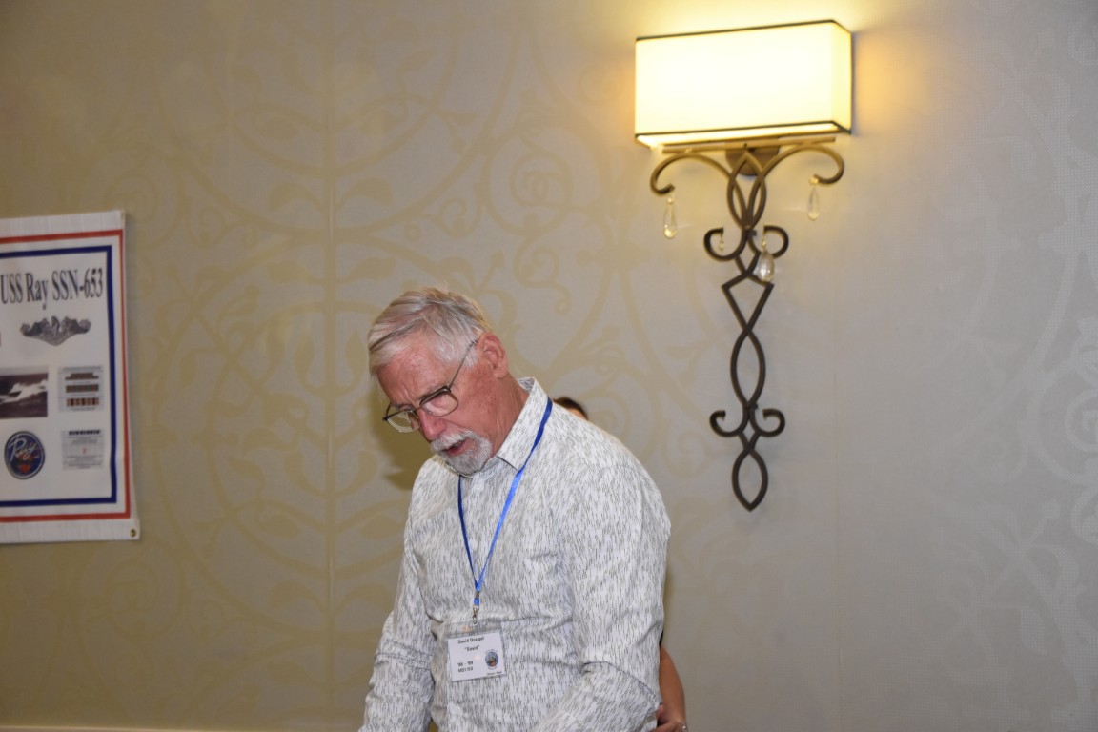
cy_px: 366
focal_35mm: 68
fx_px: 2059
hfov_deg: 29.9
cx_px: 549
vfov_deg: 20.2
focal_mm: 45
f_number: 4.8
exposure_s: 1/60
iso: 1100
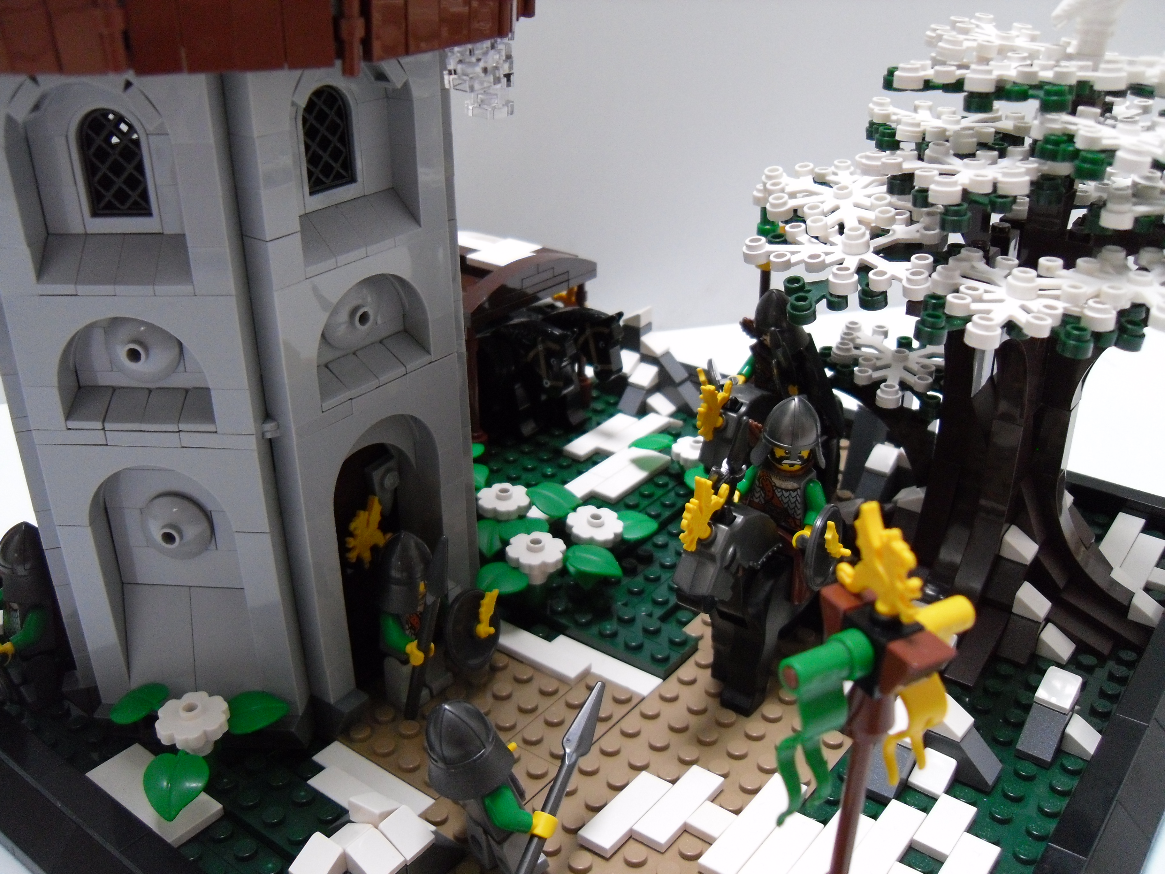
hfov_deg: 54.0
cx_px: 582
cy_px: 437
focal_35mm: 34
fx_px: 1144
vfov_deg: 41.8
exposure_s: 1/22
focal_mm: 6
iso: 400
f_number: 2.8
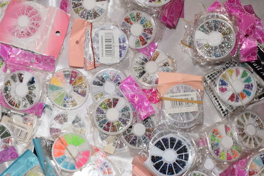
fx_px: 477
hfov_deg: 30.8
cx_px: 98
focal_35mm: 65
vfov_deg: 20.8
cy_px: 124
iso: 640
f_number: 4.5
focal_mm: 20
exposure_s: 1/80
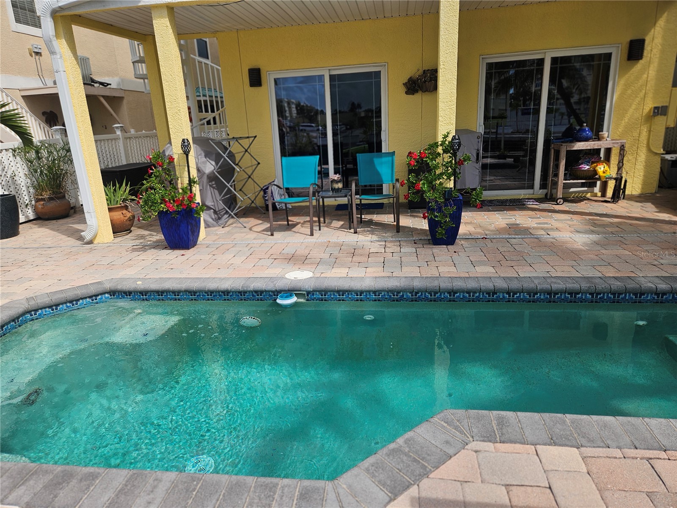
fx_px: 450
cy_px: 254
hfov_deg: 73.9
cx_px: 338
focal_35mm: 23
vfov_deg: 58.9
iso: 25
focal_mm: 5.4
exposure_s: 1/1347
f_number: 1.8
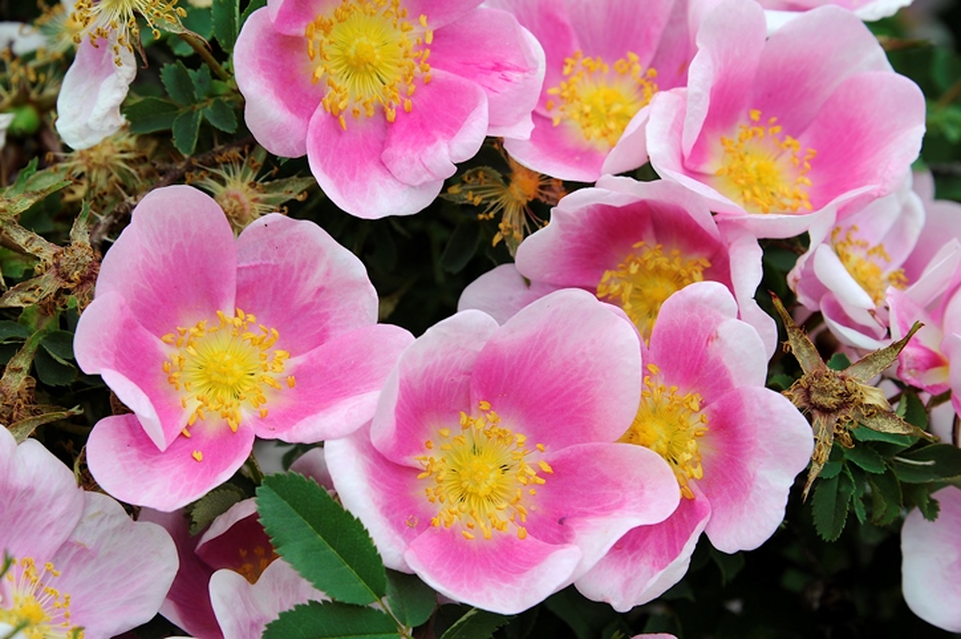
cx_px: 480
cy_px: 320
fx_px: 4533
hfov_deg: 12.1
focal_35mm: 170
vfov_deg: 8.1
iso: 200
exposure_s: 1/40
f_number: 13
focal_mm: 170
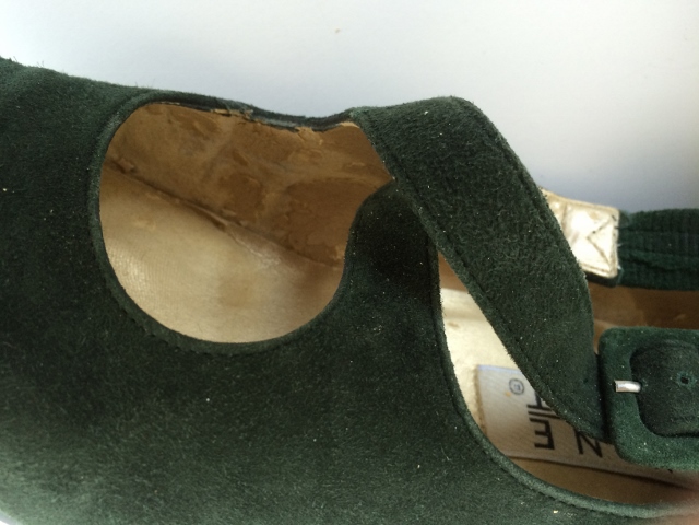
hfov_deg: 61.7
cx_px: 350
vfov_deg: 48.2
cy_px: 262
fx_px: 586
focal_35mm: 29
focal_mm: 4.15
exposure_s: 1/30
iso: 40
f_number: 2.2
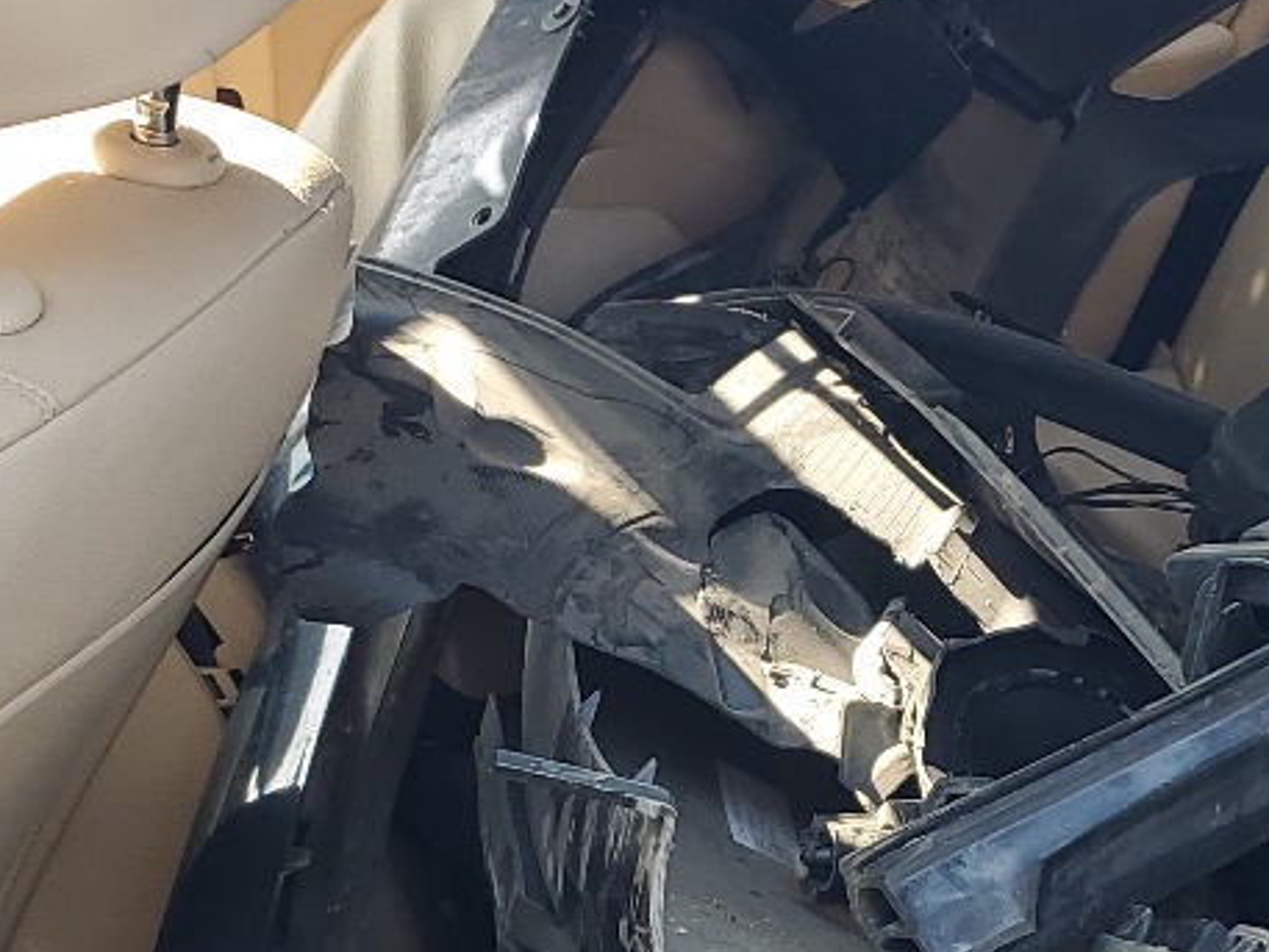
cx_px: 1039
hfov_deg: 21.2
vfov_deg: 16.1
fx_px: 3337
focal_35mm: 91
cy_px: 736
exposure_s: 1/286
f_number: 1.5
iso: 50
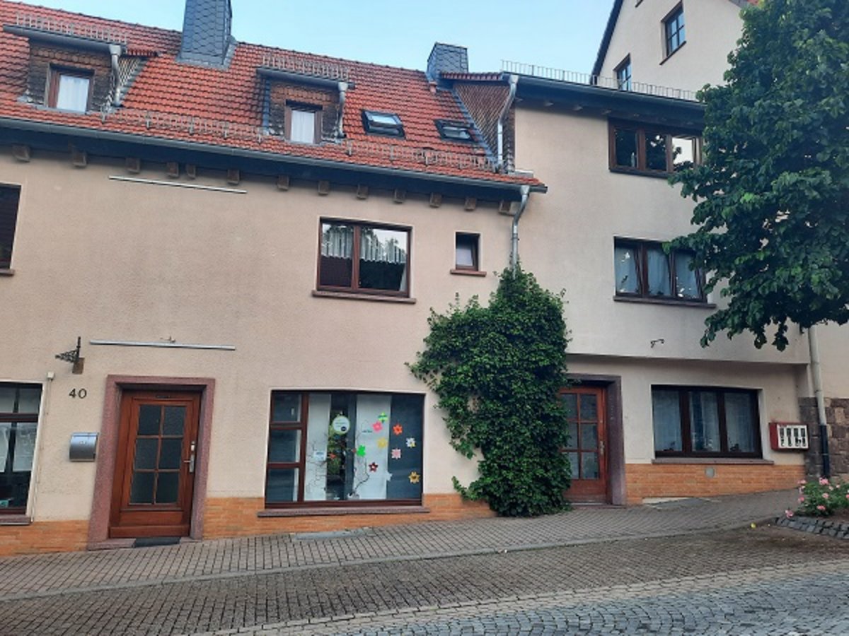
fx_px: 613
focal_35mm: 25
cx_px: 424
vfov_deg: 54.9
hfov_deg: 69.4
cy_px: 318
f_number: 2
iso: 50
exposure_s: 1/50
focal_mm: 4.6
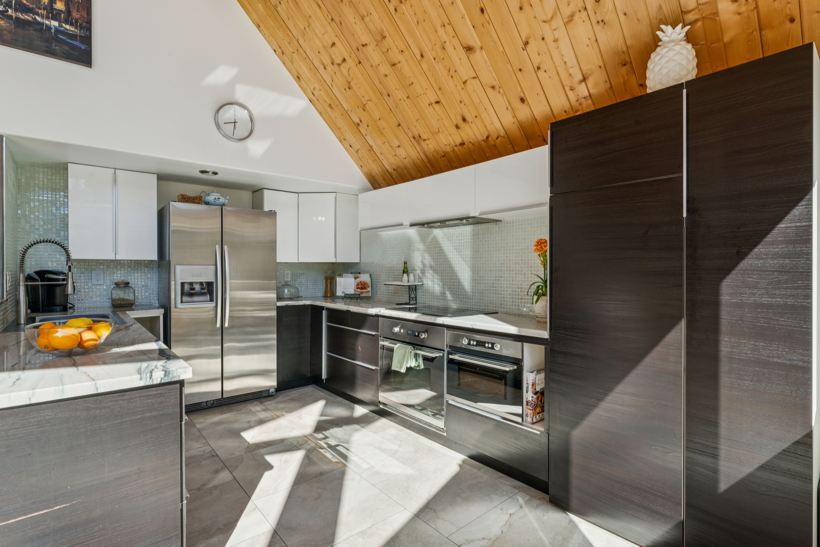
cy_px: 274
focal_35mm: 17
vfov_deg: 69.2
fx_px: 396
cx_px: 410
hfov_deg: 91.9
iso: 100
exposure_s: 1/25
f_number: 13
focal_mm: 17.4
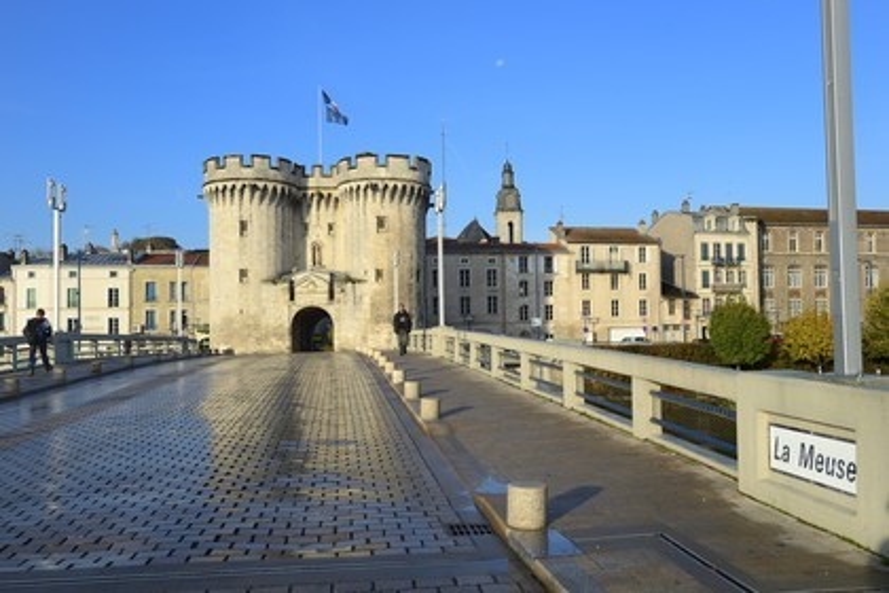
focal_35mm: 32
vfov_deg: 41.1
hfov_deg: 58.7
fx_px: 790
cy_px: 296
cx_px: 444
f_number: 10
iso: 200
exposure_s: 1/250
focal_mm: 32
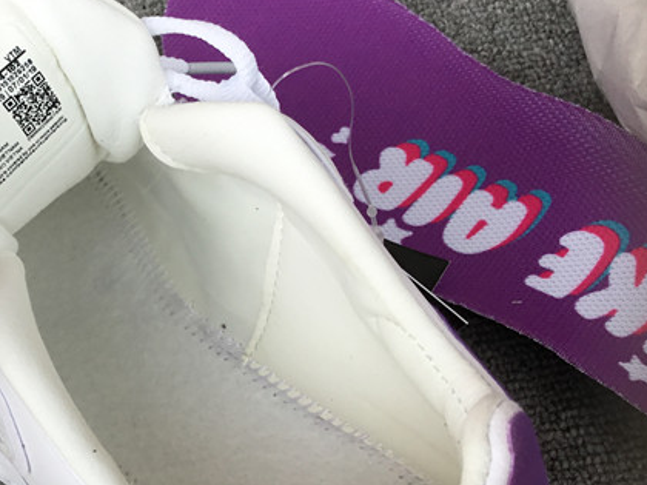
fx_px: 1103
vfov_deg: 24.8
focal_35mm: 59
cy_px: 246
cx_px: 49
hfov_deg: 31.0
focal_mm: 3.3
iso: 25
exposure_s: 1/233
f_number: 2.4
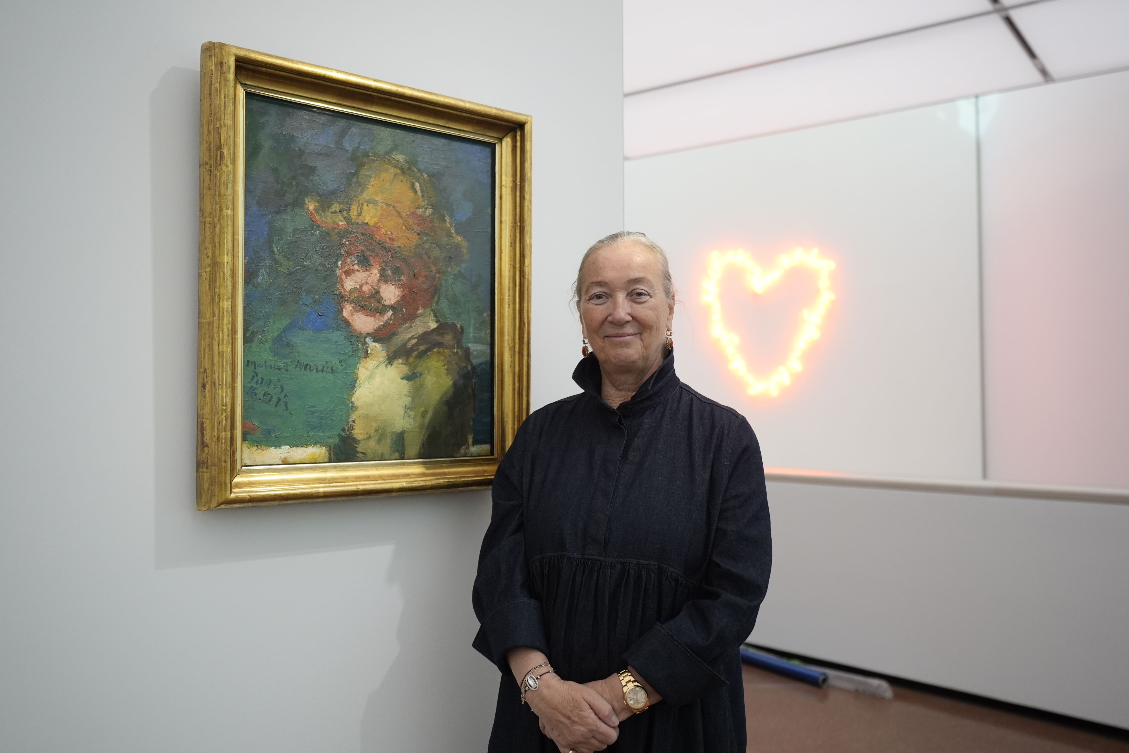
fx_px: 972
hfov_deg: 60.3
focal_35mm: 31
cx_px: 564
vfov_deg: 42.3
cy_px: 376
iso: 1250
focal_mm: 31
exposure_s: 1/160
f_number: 2.8
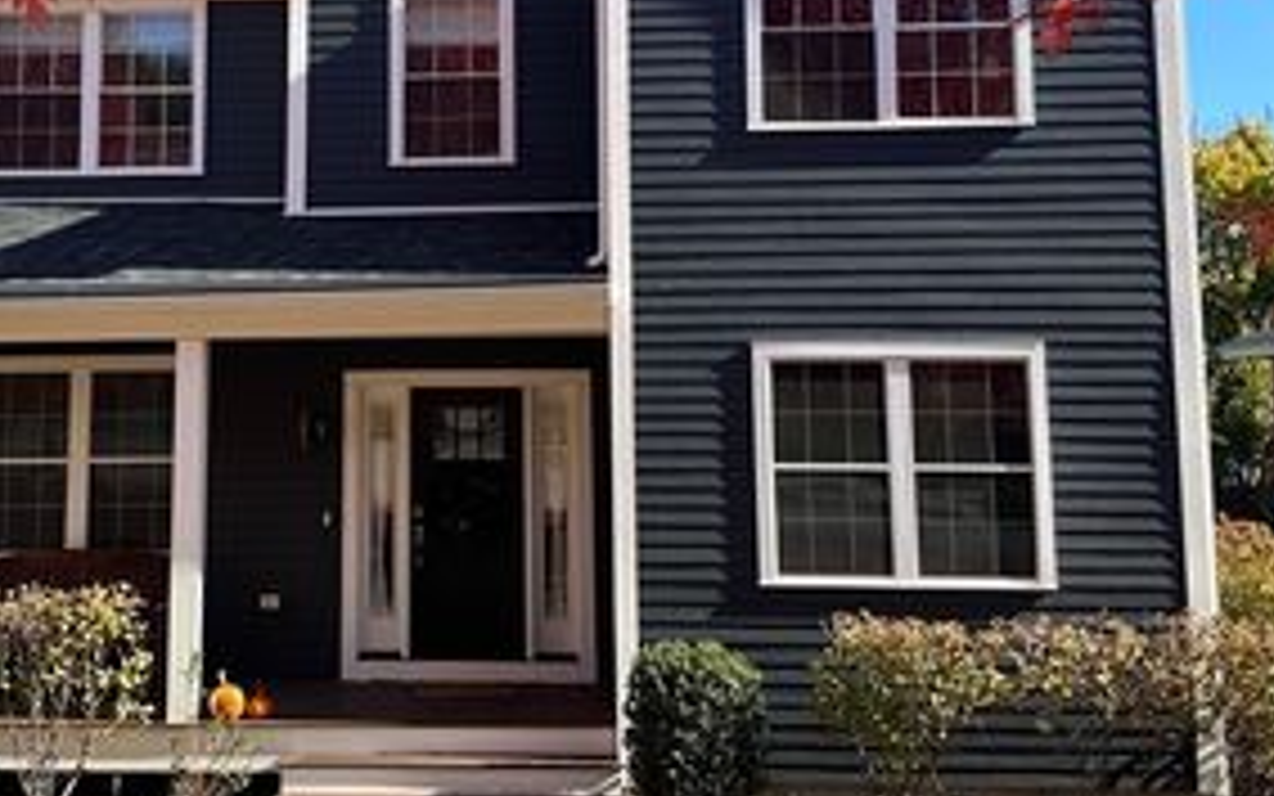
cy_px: 227
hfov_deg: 44.0
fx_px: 1563
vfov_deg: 28.3
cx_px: 468
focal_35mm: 45
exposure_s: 1/1562
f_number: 1.78
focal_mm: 6.86
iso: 80
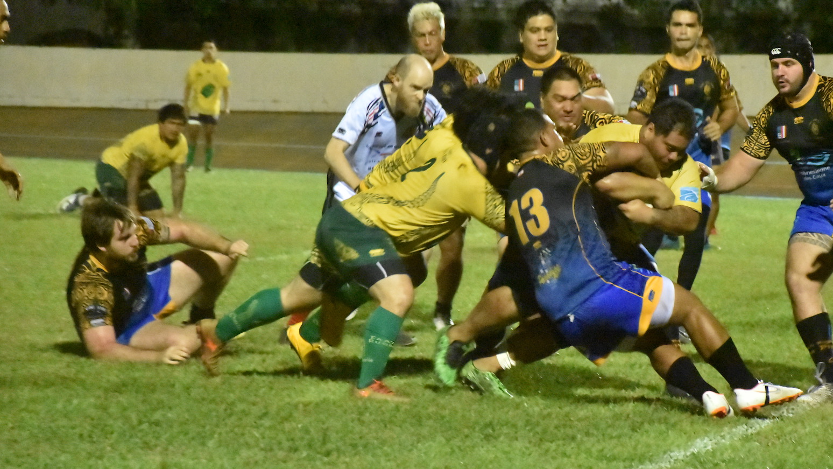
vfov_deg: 5.9
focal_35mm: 205
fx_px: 4521
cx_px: 486
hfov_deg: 10.5
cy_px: 216
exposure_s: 1/160
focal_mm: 105
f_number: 5.6
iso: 25600
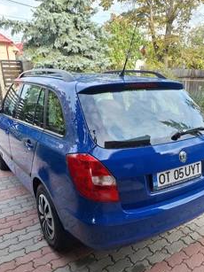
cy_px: 169
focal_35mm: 30
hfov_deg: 46.4
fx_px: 236
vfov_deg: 59.2
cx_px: 128
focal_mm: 5.54
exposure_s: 1/556
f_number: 1.8
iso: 40
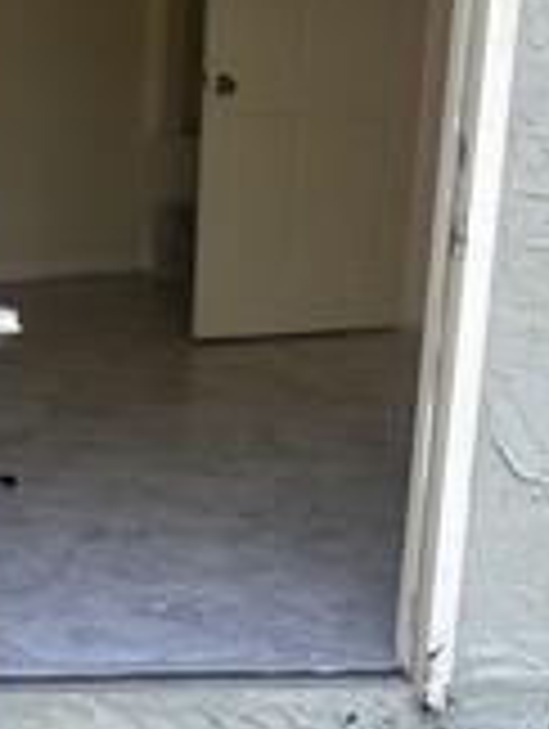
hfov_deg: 18.7
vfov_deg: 24.6
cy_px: 452
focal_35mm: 79
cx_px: 274
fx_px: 1666
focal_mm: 6.86
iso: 80
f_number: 1.78
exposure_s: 1/286
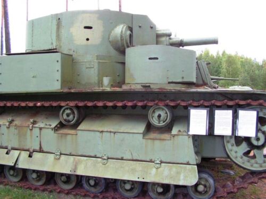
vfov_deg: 39.7
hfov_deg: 51.4
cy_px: 100
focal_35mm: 36
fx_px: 277
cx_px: 133
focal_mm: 6
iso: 64
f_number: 3.2
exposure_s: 1/100
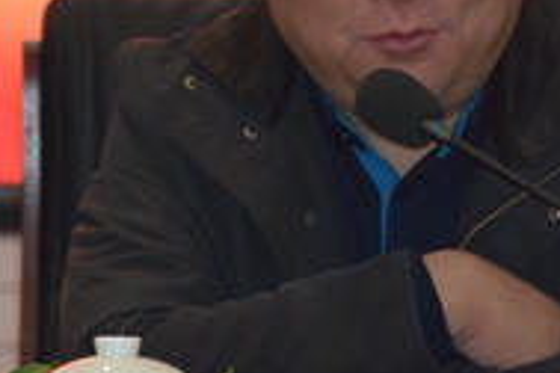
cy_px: 65
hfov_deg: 2.2
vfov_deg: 1.4
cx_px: 415
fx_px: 14777
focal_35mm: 950
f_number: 5.6
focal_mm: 200
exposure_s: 1/60
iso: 560
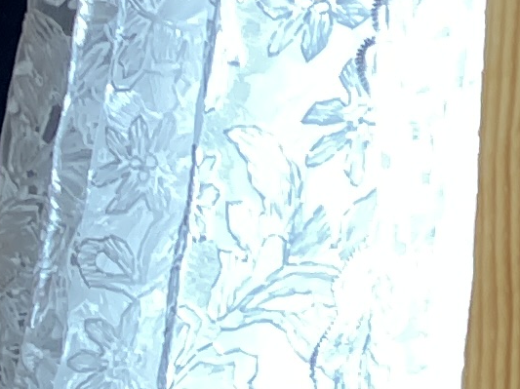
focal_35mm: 212
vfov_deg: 6.3
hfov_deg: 8.0
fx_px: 3183
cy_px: -891
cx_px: 1597
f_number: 1.8
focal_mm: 3.99
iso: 32
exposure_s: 1/120
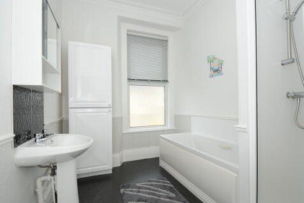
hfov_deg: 90.0
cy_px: 102
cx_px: 152
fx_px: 152
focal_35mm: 18
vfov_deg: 67.3
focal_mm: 12
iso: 400
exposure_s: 1/125
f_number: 8
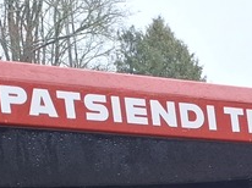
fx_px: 829
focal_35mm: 114
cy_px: 455
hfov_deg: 16.9
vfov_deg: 10.9
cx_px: 253
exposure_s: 1/100
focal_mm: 5.54
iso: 160
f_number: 1.8
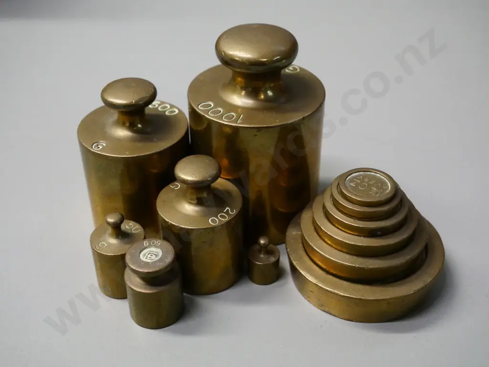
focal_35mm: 44
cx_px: 244
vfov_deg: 32.9
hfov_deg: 42.9
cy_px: 184
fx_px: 622
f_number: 5.6
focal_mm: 22
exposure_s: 1/80
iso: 3200
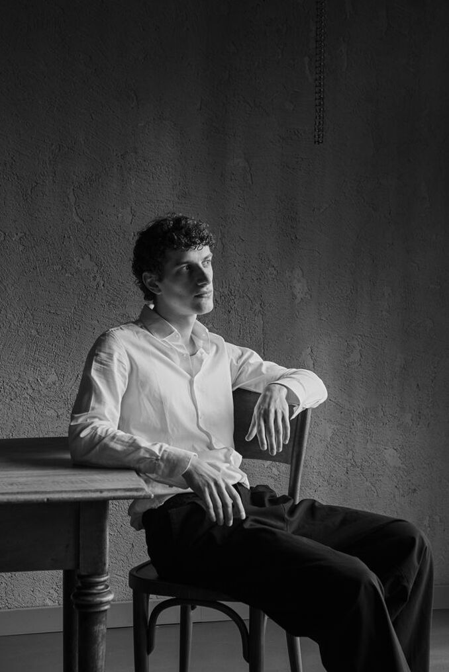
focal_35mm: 70
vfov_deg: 28.8
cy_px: 336
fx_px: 1309
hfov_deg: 19.5
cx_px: 224
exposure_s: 1/30
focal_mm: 70
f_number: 5.6
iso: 640
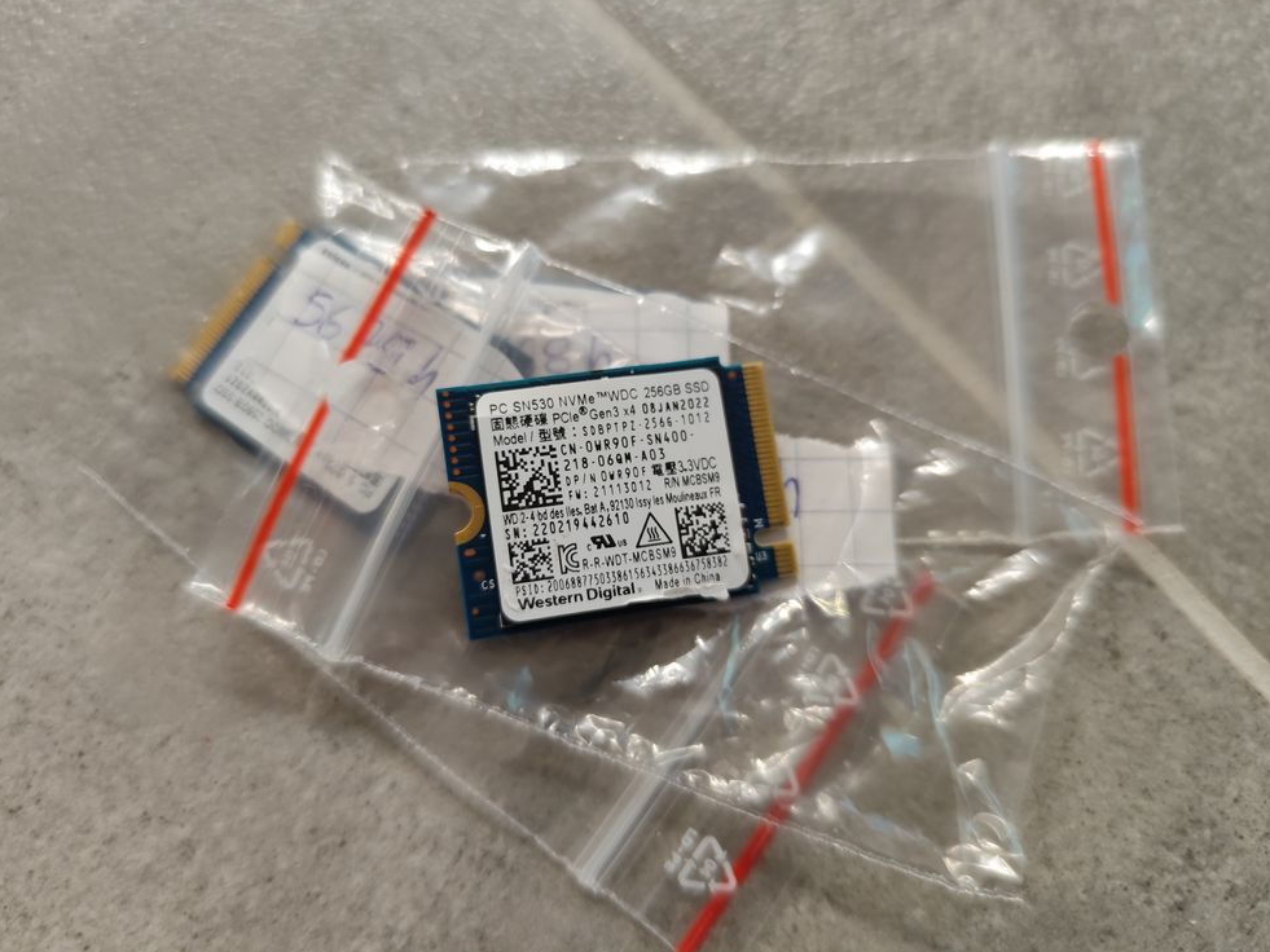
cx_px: 614
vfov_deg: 56.8
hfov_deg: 71.6
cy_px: 464
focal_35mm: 24
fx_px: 881
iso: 1250
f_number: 1.65
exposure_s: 1/33.3
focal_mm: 6.19
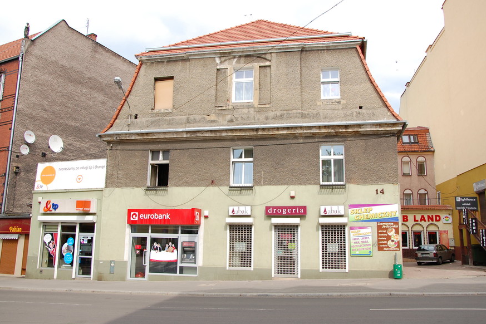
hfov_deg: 57.9
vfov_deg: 40.5
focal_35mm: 33
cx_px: 251
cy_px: 159
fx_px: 439
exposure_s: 1/320
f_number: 7.1
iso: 200
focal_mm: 21
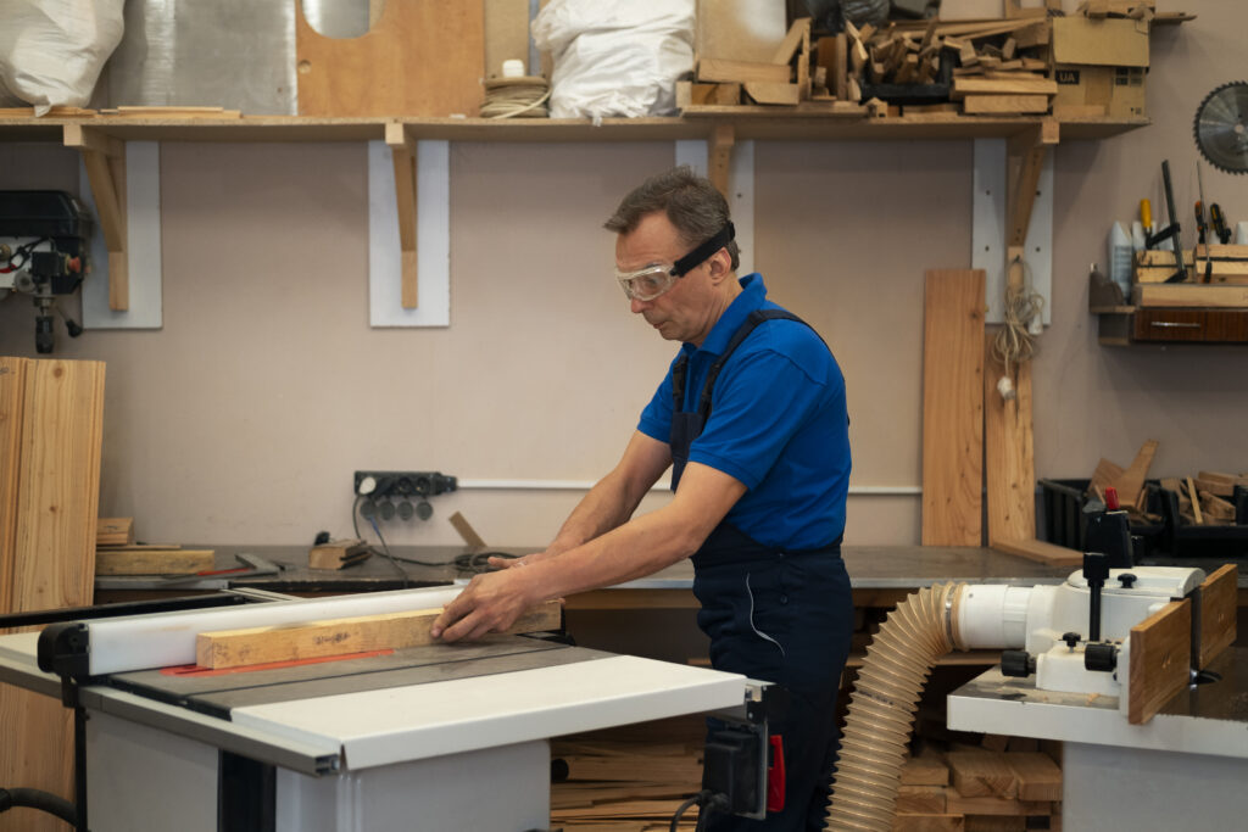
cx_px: 624
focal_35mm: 53
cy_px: 416
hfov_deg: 37.5
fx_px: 1837
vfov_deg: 25.5
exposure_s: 1/200
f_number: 2
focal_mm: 35
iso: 640
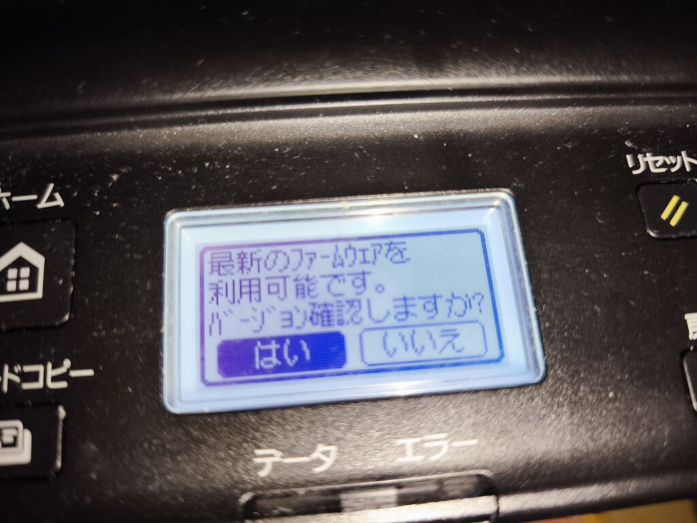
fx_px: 463
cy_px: 262
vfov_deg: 58.9
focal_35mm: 23
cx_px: 348
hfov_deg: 73.9
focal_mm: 6.57
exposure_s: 1/120
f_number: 1.6
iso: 160
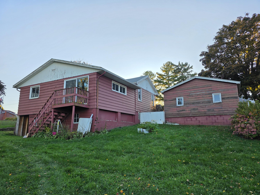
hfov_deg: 73.9
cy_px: 98
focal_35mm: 23
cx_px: 130
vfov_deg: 58.9
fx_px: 173
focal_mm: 6.3
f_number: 1.7
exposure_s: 1/359
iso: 32
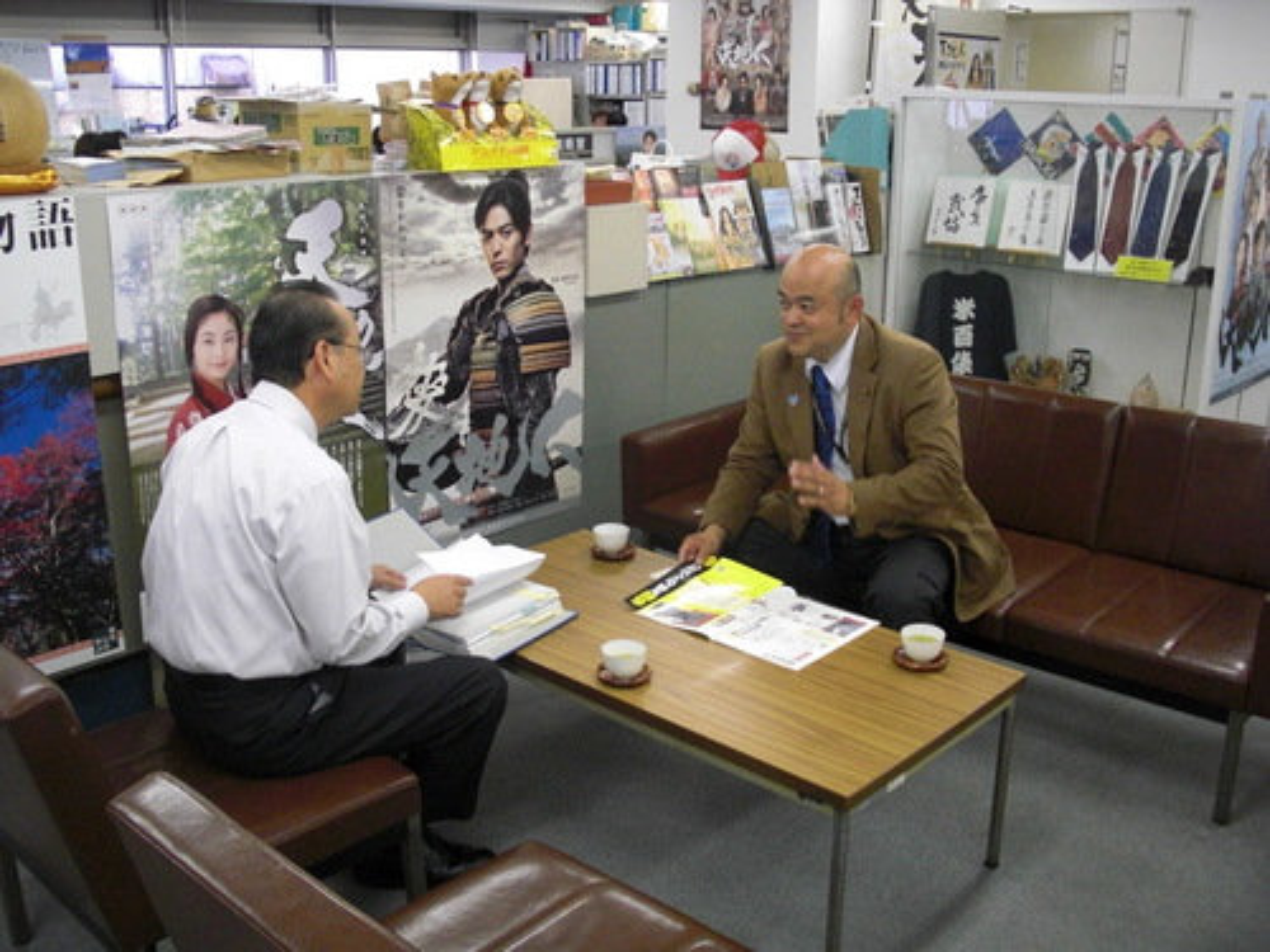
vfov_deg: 39.7
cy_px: 476
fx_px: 1321
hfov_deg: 51.4
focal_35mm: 36
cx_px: 635
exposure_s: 1/80
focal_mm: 6.3
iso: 400
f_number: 2.8
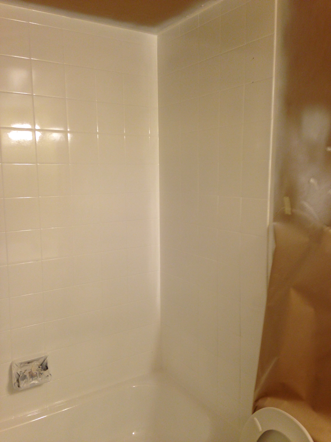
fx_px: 421
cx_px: 166
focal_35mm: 33
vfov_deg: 55.4
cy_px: 221
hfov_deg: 42.9
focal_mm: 4.12
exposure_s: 1/20
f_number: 2.4
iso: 80
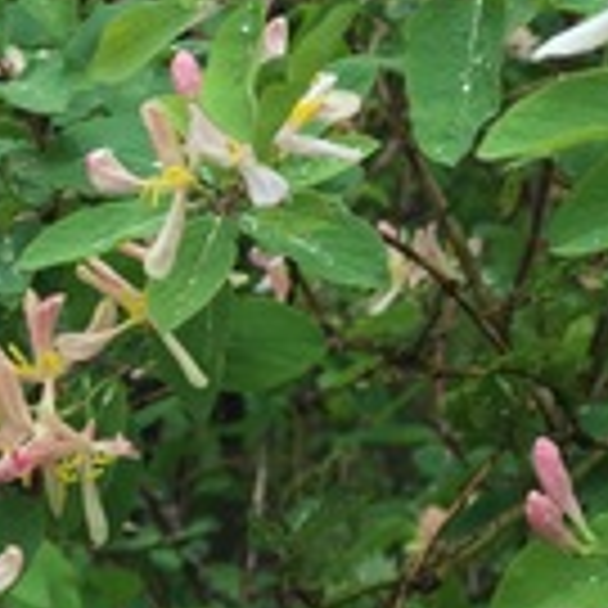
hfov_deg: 17.4
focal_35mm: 91
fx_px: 1808
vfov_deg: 18.2
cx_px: 878
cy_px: -104
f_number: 2.2
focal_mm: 4.15
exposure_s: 1/527
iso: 32
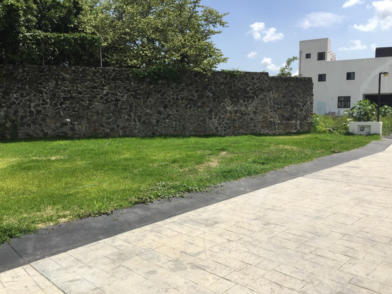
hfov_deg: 61.7
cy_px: 147
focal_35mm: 29
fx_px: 328
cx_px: 196
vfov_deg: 48.2
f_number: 2.2
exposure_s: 1/2083
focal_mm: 4.15
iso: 32
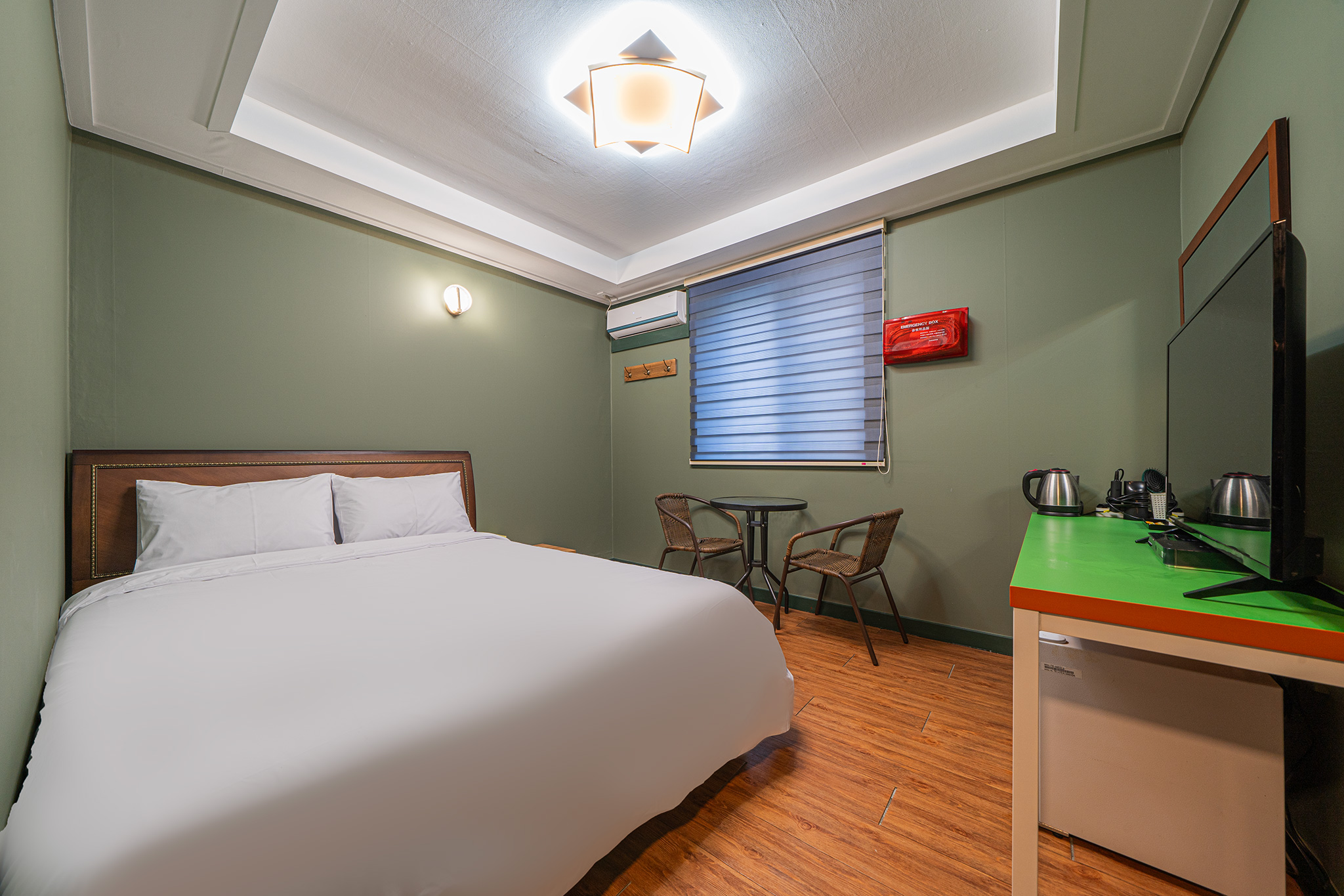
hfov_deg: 112.6
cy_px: 448
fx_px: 448
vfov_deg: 90.0
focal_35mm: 12
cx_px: 672
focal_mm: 12
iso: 160
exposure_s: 1/3
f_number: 10
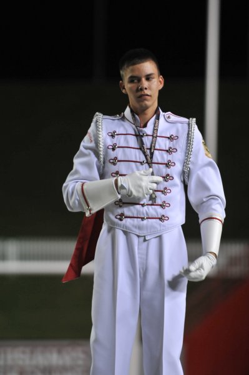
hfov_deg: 4.6
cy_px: 188
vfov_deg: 6.9
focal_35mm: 300
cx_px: 124
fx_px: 3118
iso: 800
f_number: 2.8
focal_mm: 200
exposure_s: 1/250
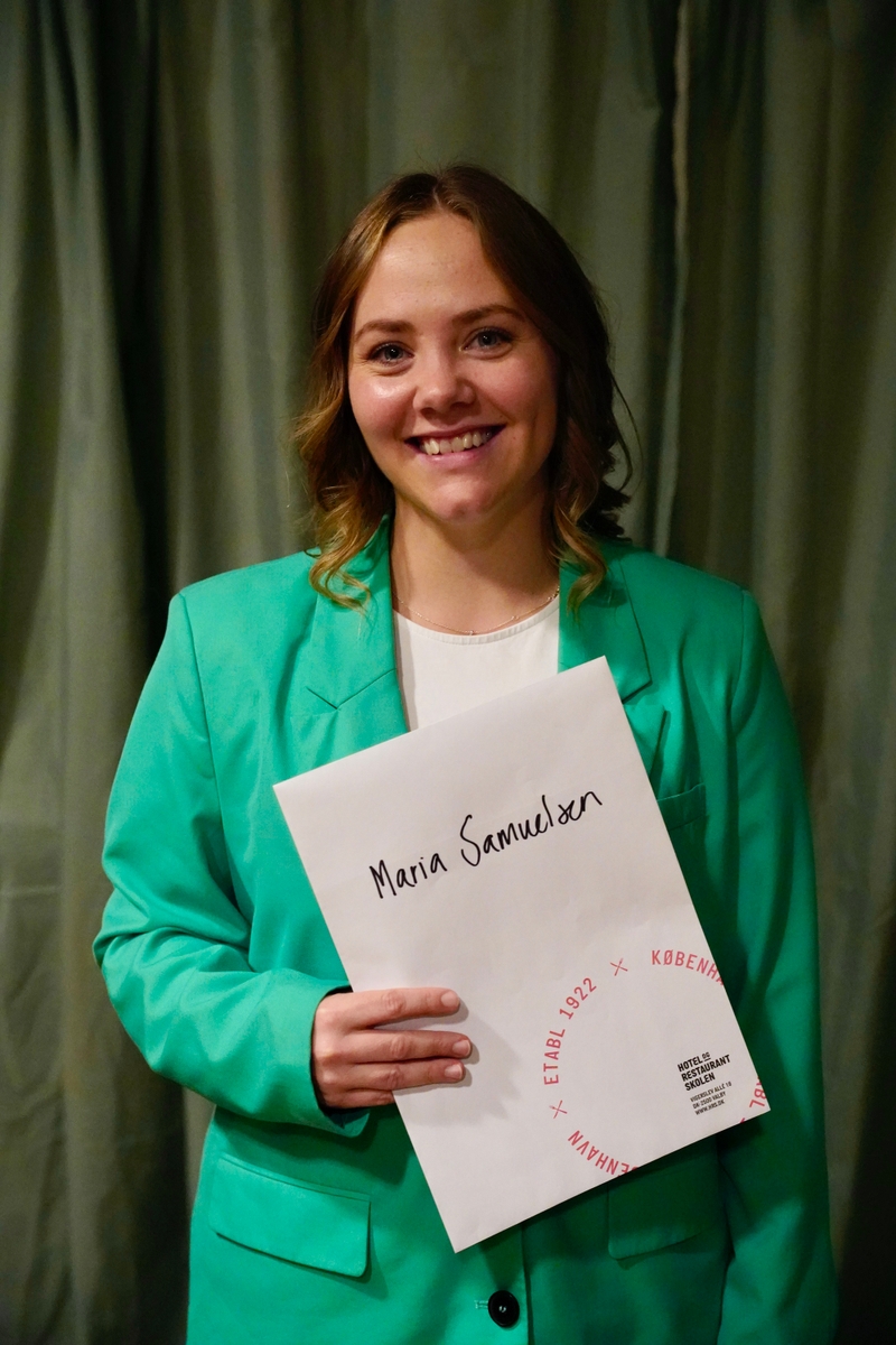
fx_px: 1967
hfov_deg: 25.7
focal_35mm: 53
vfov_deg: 37.7
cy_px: 672
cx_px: 448
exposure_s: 1/250
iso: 12800
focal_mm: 52.7
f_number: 3.5
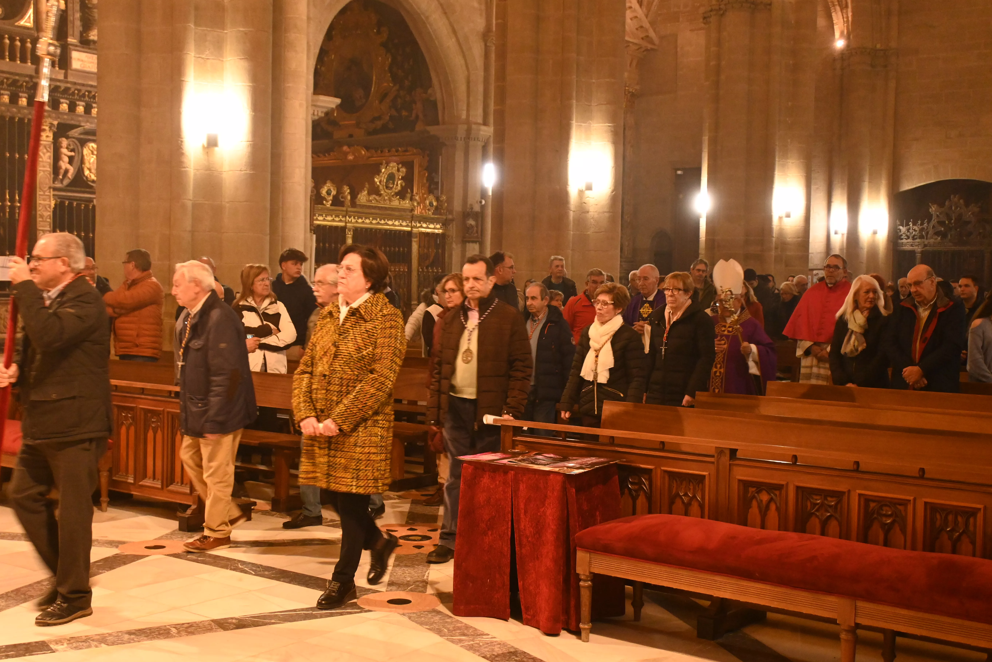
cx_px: 490
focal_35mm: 43
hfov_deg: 45.4
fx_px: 1185
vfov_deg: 31.2
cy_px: 333
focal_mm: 28
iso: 3200
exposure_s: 1/40
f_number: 4.5
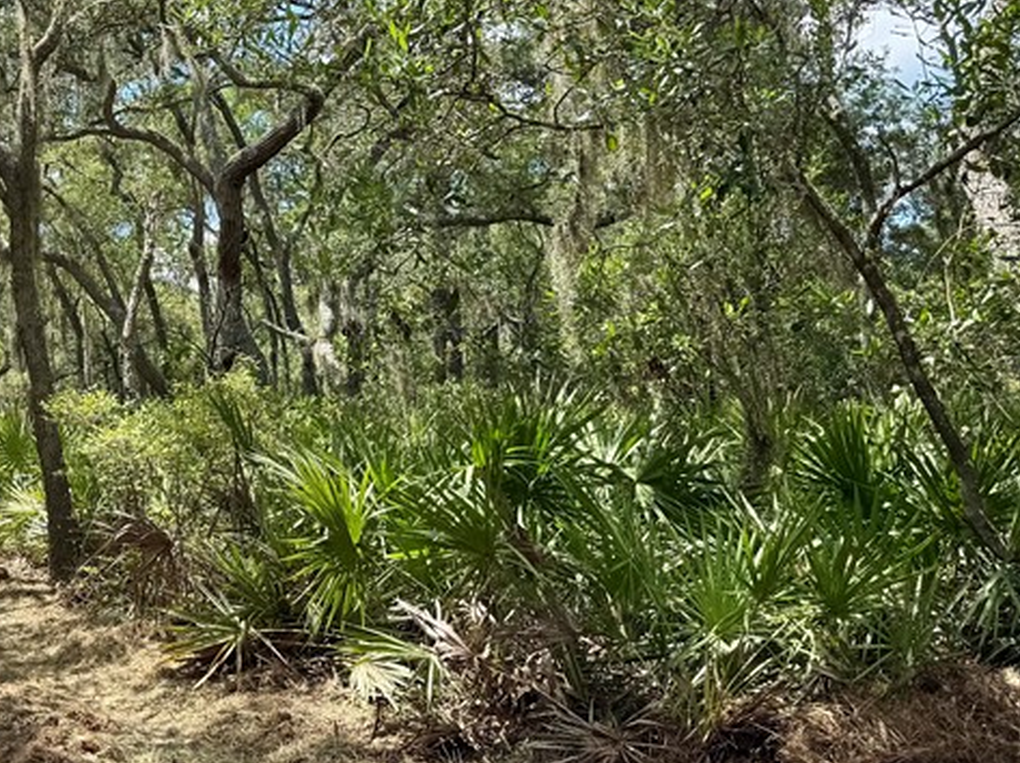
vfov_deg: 27.2
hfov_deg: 33.3
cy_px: 114
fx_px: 1531
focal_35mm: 52
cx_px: -32
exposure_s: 1/1395
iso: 80
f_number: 1.78
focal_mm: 6.76
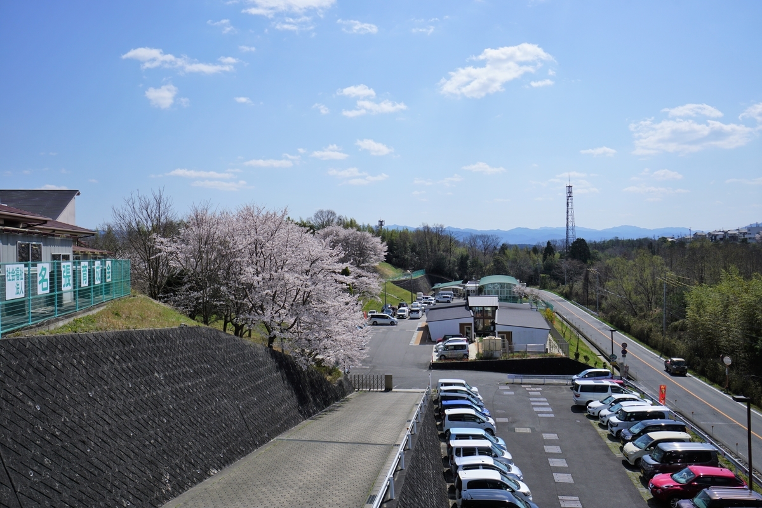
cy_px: 254
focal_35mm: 27
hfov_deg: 67.4
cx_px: 381
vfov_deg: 47.9
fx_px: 571
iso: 100
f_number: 10
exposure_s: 1/320
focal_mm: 18
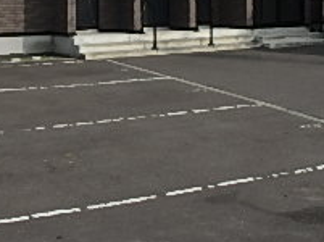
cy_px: -23
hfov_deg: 28.6
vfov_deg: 20.8
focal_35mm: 67
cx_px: 237
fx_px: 626
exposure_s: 1/640
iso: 125
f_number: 3.5
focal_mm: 3.7
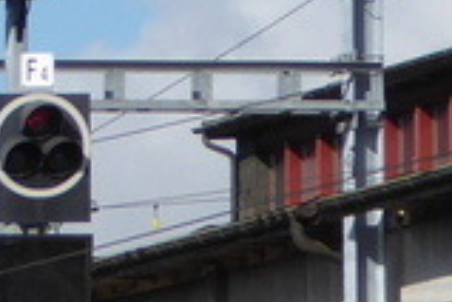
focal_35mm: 834
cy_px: 949
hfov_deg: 2.4
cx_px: -984
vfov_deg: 1.6
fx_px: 10471
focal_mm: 19
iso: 100
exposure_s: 1/500
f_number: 5.1
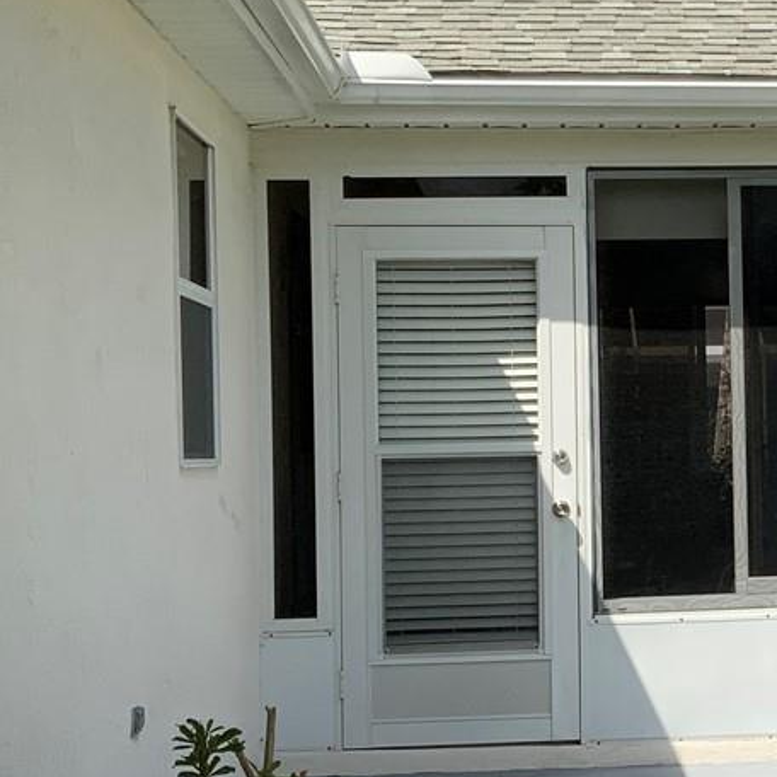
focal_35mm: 90
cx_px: 886
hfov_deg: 18.5
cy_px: 428
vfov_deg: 19.3
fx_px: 2286
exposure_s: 1/2427
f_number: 1.8
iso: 16
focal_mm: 3
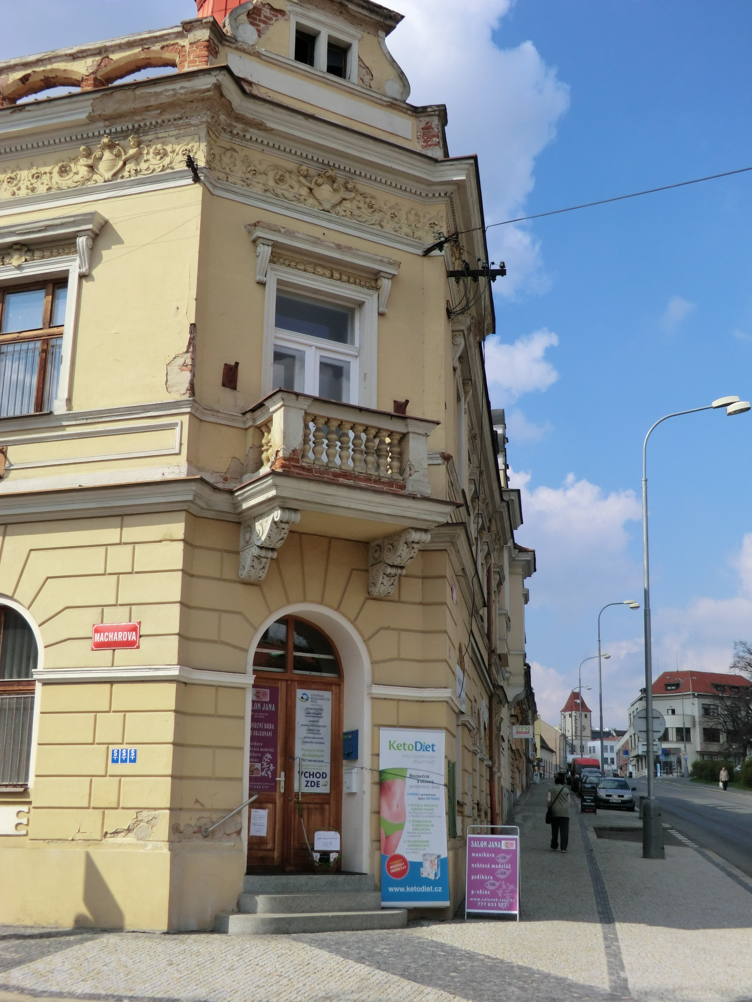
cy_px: 501
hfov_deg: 36.0
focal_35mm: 40
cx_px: 376
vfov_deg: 46.8
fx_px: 1159
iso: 80
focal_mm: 7.1
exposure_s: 1/1000
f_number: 3.8
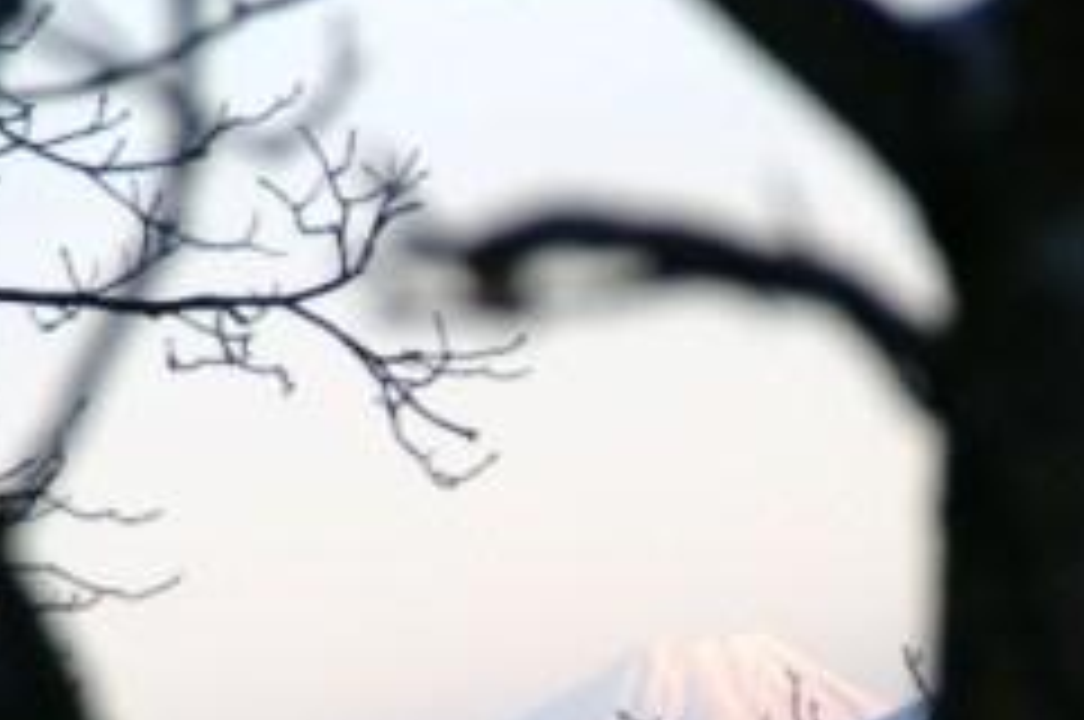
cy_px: 621
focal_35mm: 558
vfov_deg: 2.5
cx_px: 612
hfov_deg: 3.7
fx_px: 16779
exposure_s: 1/320
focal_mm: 200
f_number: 6.3
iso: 125
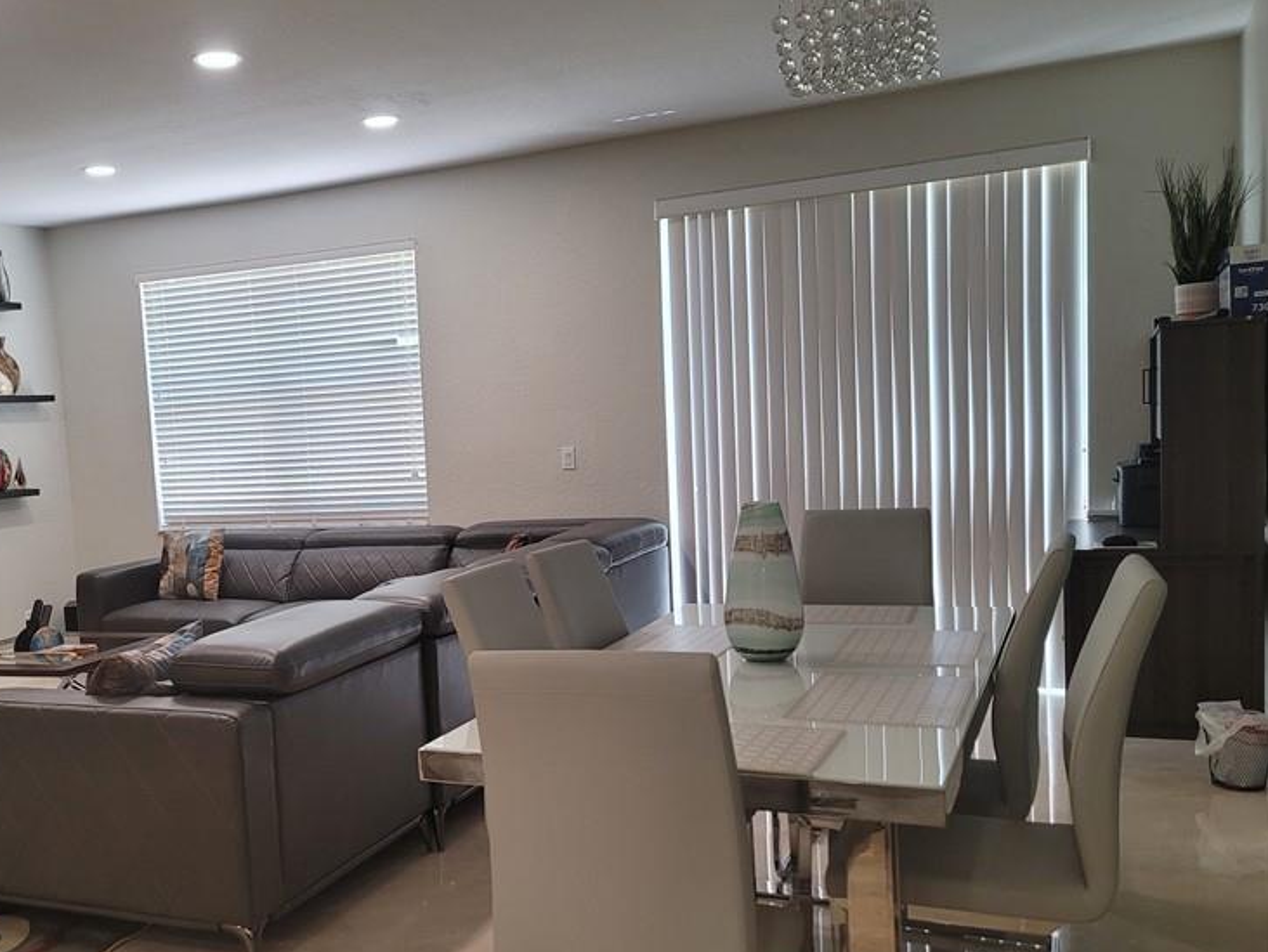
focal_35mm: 35
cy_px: 551
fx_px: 1283
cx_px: 390
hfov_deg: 51.3
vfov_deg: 40.6
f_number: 1.8
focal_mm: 7
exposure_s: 1/120
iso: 250
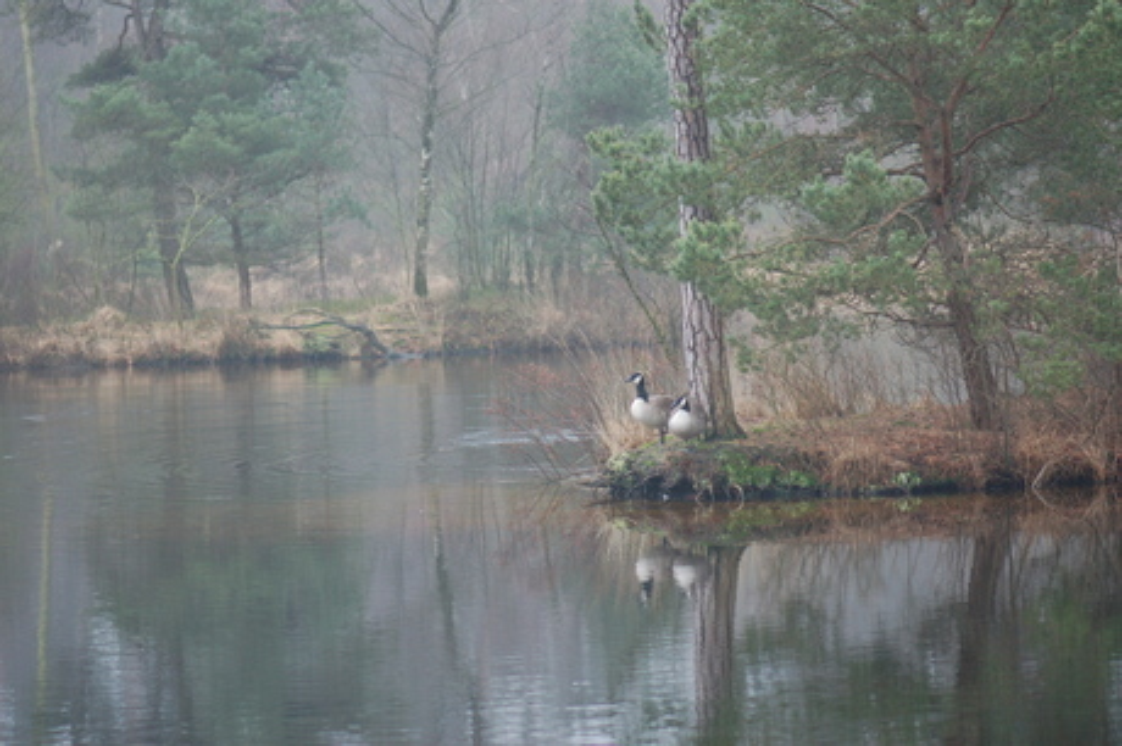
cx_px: 561
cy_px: 373
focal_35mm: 158
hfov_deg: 13.0
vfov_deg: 8.7
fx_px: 4905
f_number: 2.8
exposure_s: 1/60
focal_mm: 105
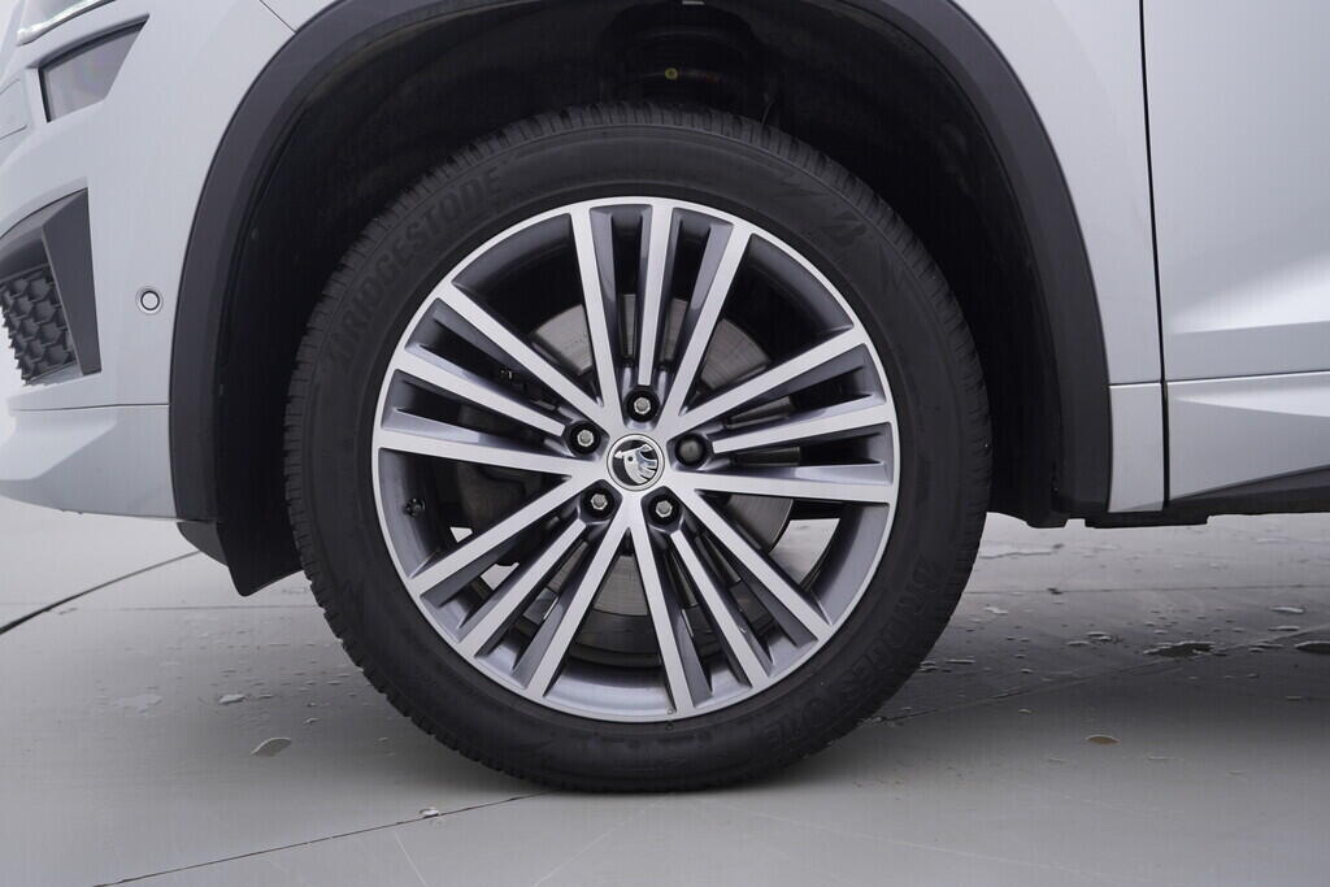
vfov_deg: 36.9
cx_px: 665
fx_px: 1330
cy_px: 444
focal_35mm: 36
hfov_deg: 53.1
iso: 125
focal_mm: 24
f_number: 4
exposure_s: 1/60
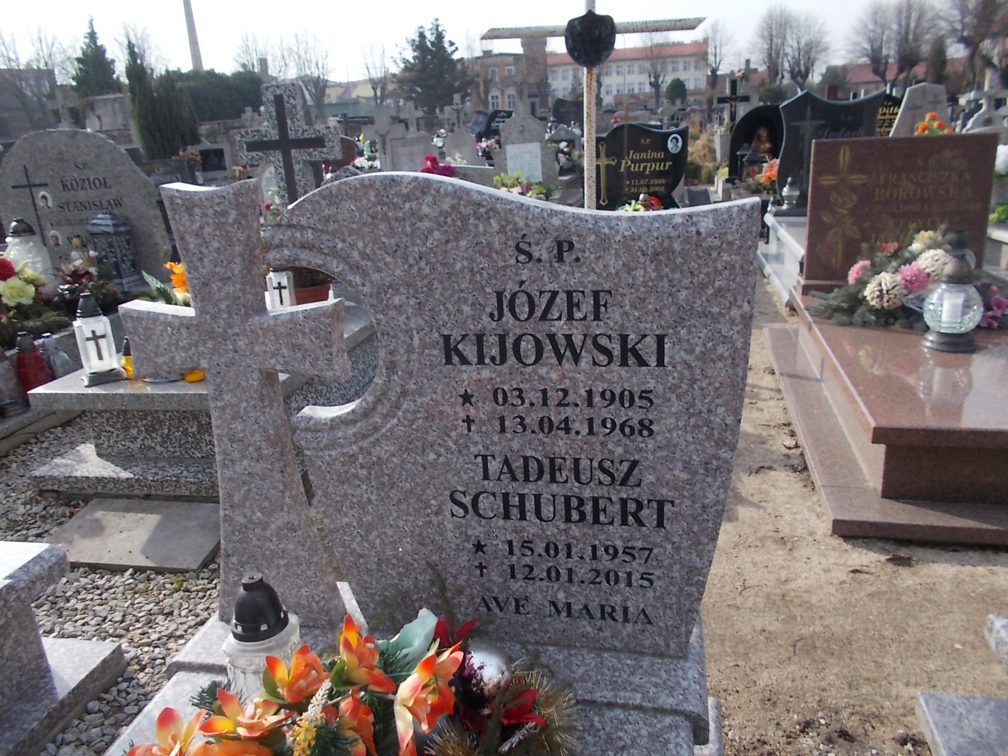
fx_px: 757
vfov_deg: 53.1
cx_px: 504
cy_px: 378
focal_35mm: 26
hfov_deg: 67.3
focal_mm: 4.6
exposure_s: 1/100
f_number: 8
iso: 80
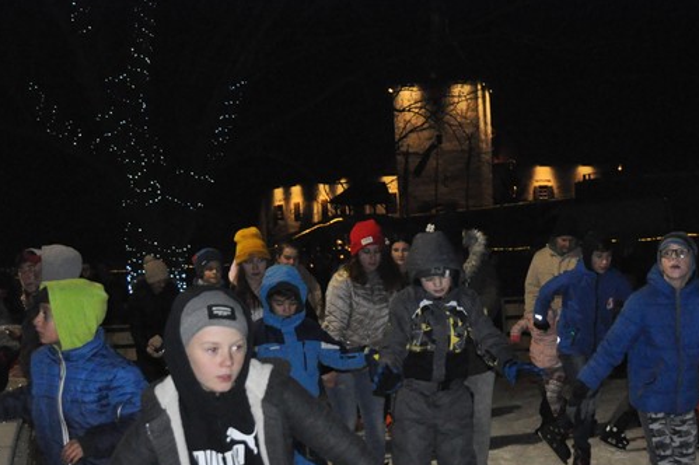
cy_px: 368
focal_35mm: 69
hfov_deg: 28.9
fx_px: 1339
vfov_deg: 19.5
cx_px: 499
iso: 3200
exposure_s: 1/200
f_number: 5
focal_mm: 28
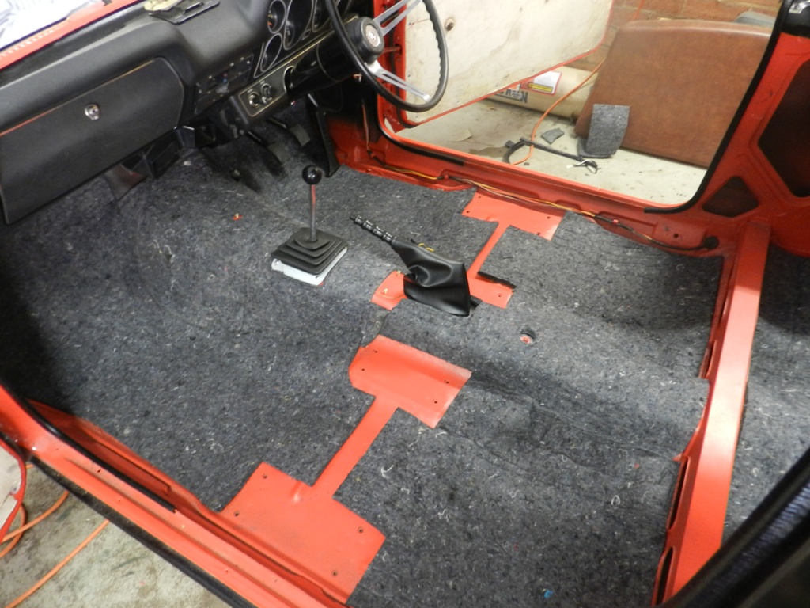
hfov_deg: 73.9
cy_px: 304
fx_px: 538
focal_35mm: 23
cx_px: 405
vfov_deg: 58.9
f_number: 3.4
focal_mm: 4
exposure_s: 1/5
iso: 400
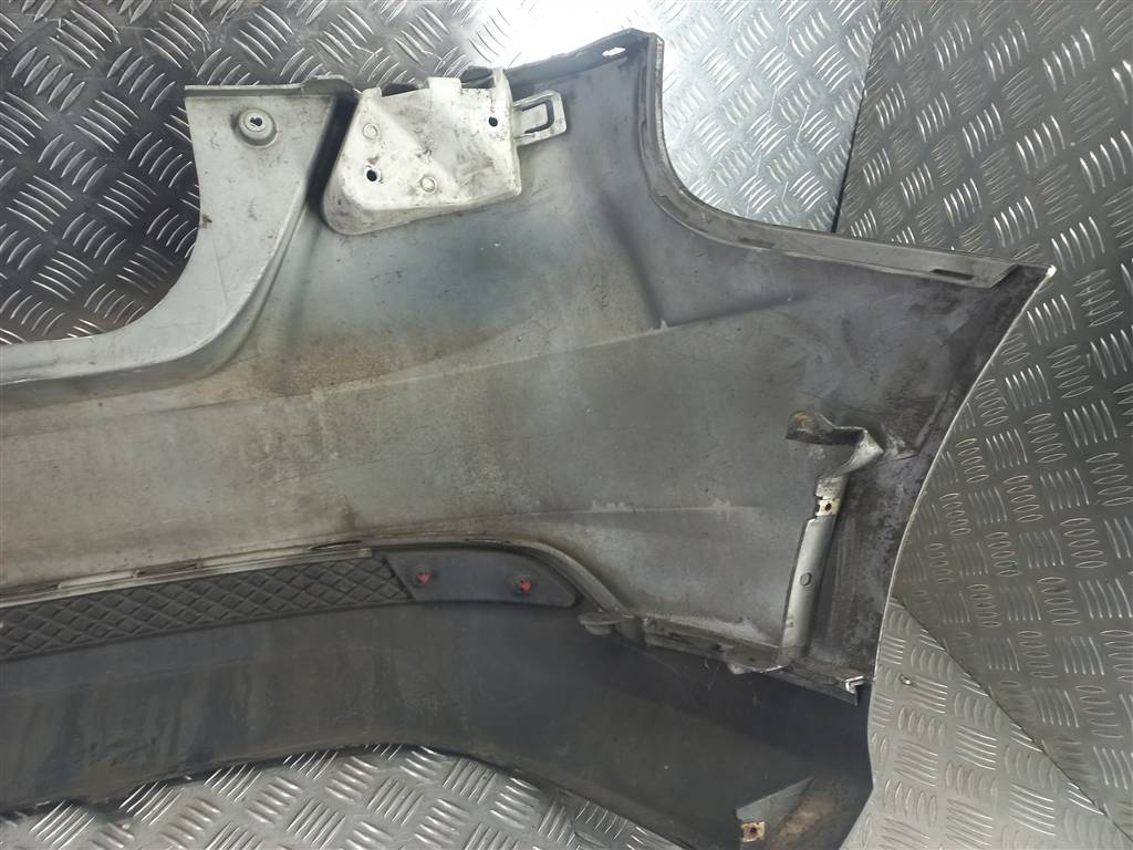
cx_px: 566
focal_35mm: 25
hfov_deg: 69.4
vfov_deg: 54.9
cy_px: 425
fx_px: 818
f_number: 1.8
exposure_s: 1/50
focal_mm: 4.6
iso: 80
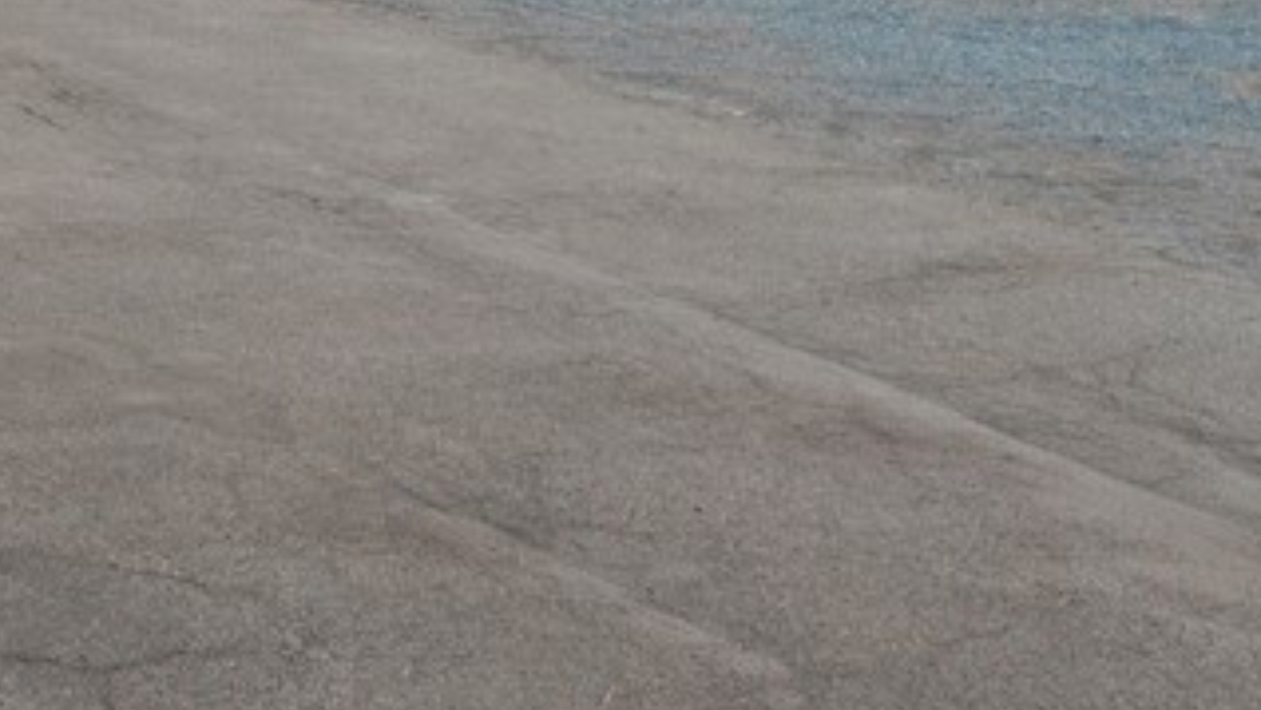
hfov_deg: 23.9
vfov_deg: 13.9
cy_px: -159
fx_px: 2809
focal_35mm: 84
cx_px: -75
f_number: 2.8
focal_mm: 12.29
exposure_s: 1/200
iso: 190
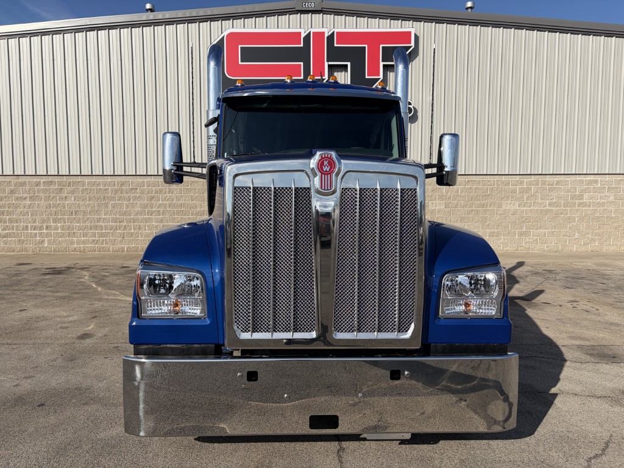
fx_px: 469
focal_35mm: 26
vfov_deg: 53.1
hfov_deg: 67.3
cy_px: 234
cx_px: 312
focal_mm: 5.96
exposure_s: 1/4608
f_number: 1.6
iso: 50
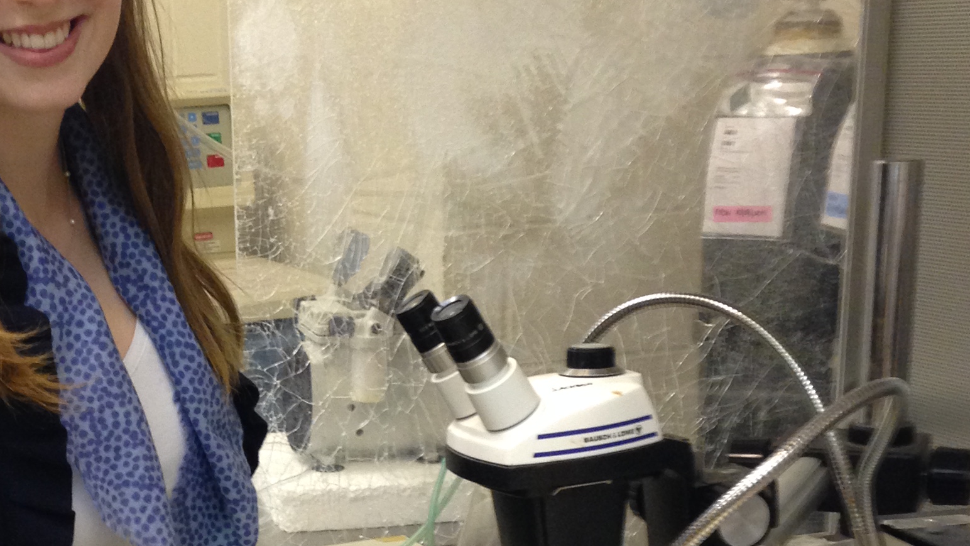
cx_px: 212
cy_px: 545
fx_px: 1955
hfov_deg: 27.4
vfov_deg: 15.6
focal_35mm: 76
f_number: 2.4
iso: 160
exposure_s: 1/20
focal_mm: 4.12
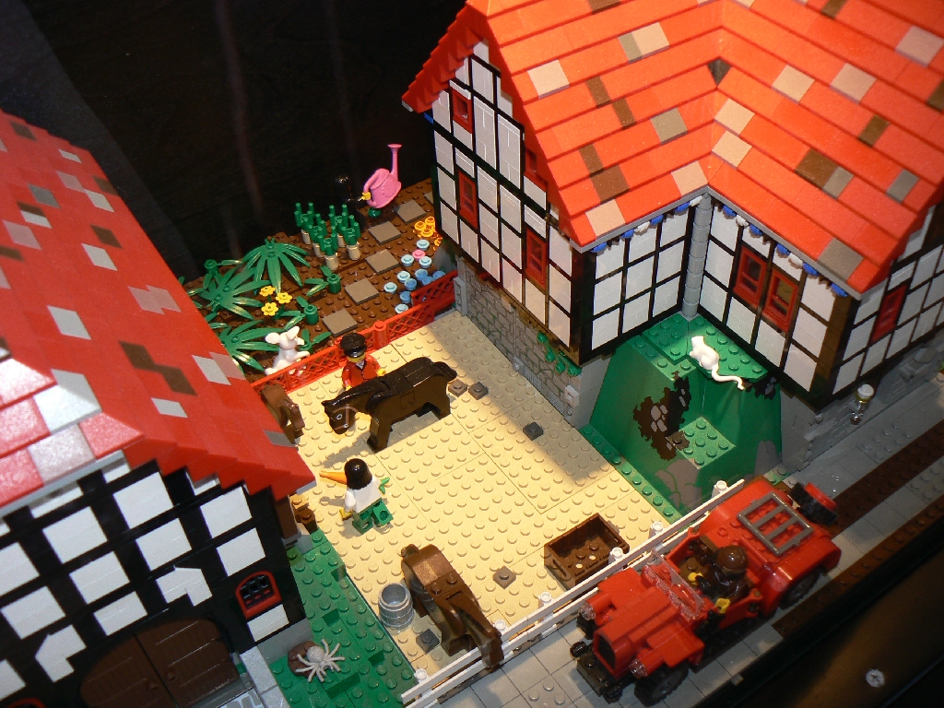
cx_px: 472
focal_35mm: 36
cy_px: 354
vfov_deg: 39.7
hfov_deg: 51.4
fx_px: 982
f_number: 2.8
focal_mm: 6
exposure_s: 1/30
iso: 100
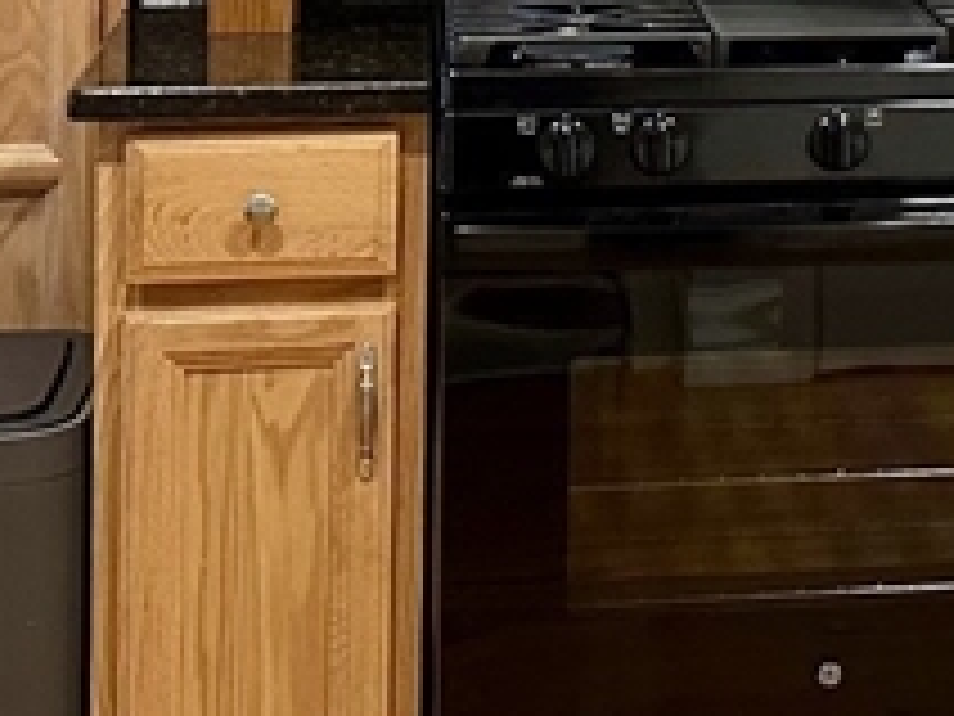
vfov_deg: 12.3
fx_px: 3197
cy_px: -261
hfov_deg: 16.5
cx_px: 1022
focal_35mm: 116
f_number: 1.78
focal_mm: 6.86
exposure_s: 1/60
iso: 320
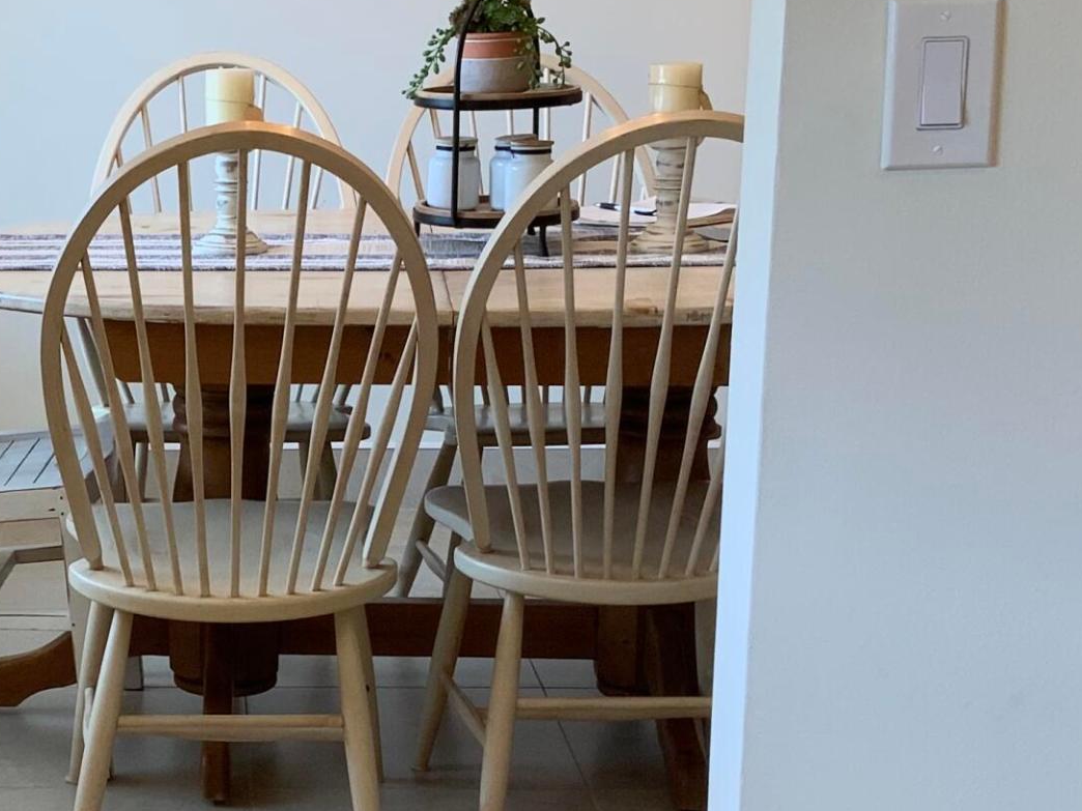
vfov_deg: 18.4
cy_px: 490
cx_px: 84
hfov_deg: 23.7
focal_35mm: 80
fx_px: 2501
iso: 50
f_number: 1.8
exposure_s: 1/60
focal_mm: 3
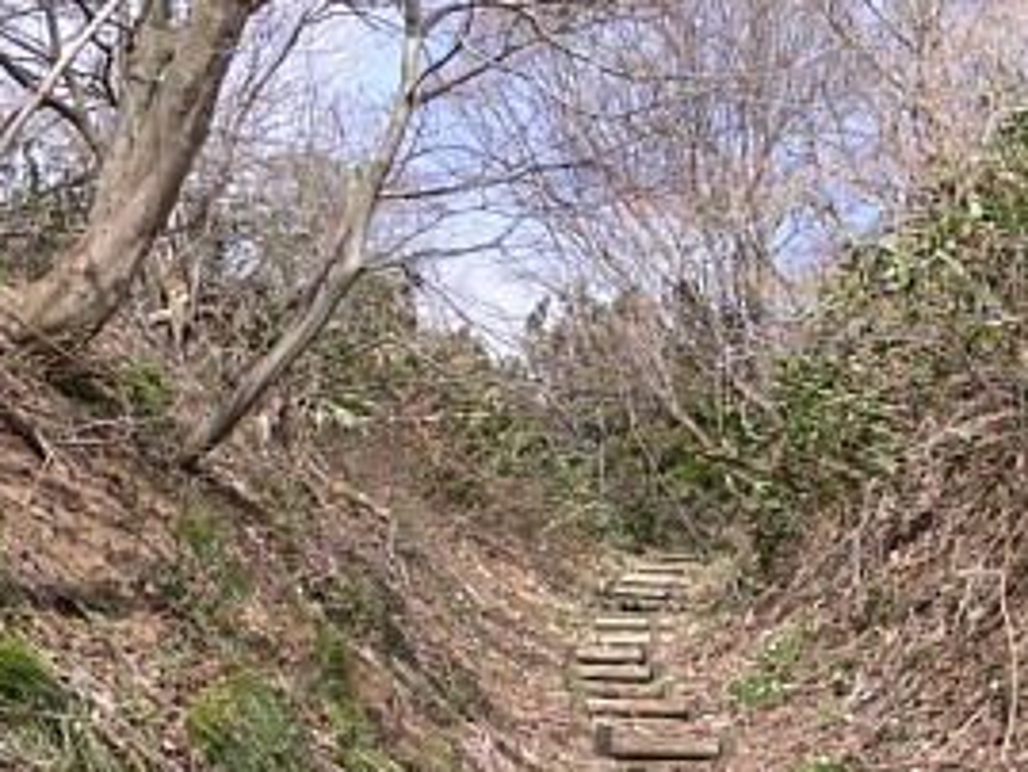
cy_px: 562
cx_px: 604
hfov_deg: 36.7
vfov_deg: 27.7
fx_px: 1545
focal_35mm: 52
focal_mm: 7.4
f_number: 5.6
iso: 80
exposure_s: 1/200
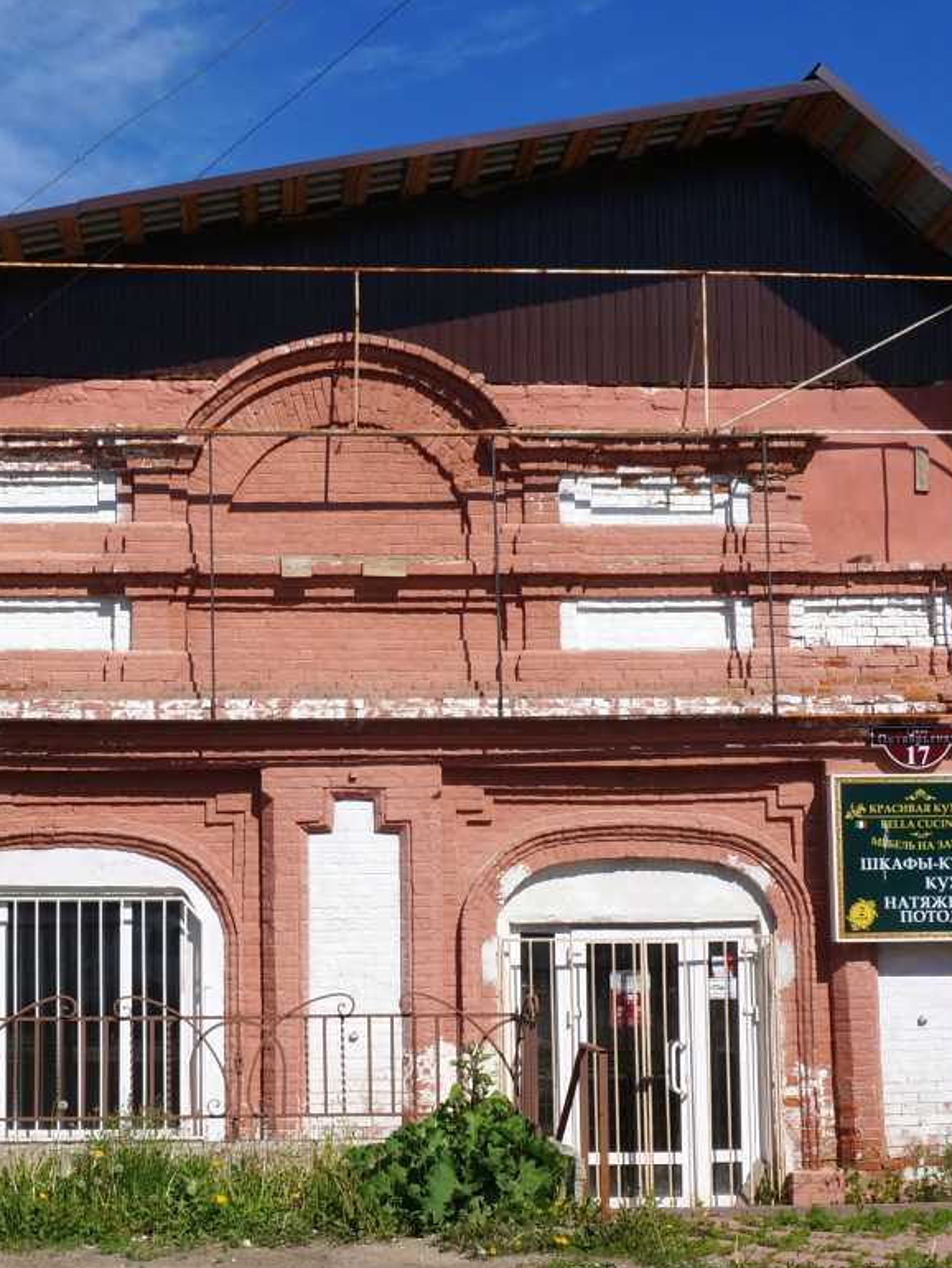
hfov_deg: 24.8
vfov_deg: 32.7
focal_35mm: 59
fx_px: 2160
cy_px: 739
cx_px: 387
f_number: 13
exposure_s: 1/250
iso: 100
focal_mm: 21
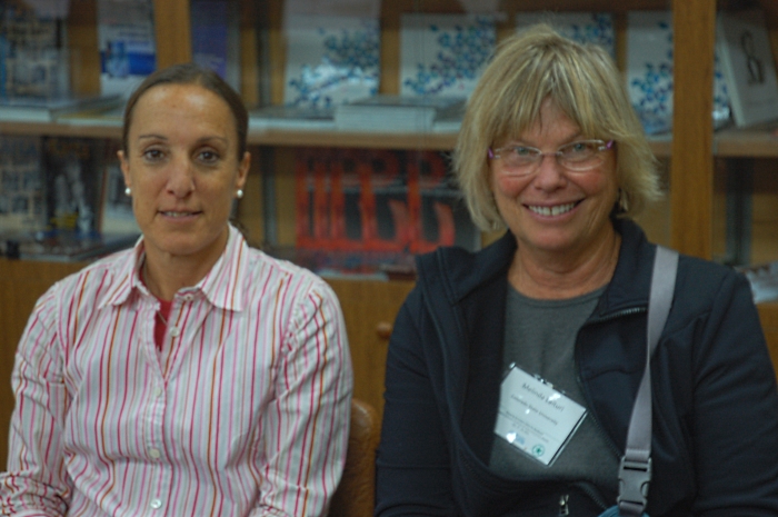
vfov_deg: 17.5
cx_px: 389
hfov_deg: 26.0
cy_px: 258
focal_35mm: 78
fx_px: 1684
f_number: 4.5
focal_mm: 52
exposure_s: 1/15
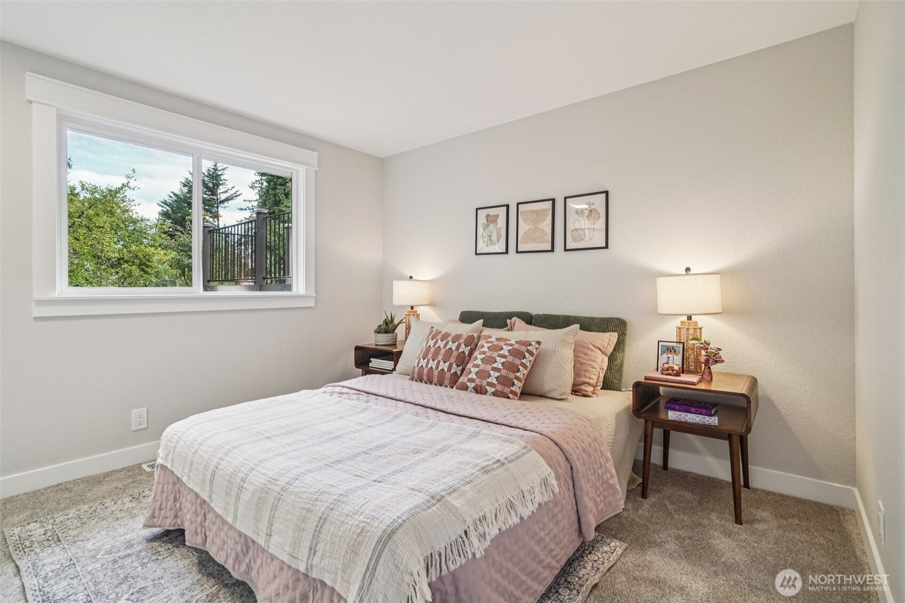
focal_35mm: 16
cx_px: 452
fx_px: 402
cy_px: 302
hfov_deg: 96.7
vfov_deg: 73.7
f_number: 8
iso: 1600
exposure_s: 1/20
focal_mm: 16
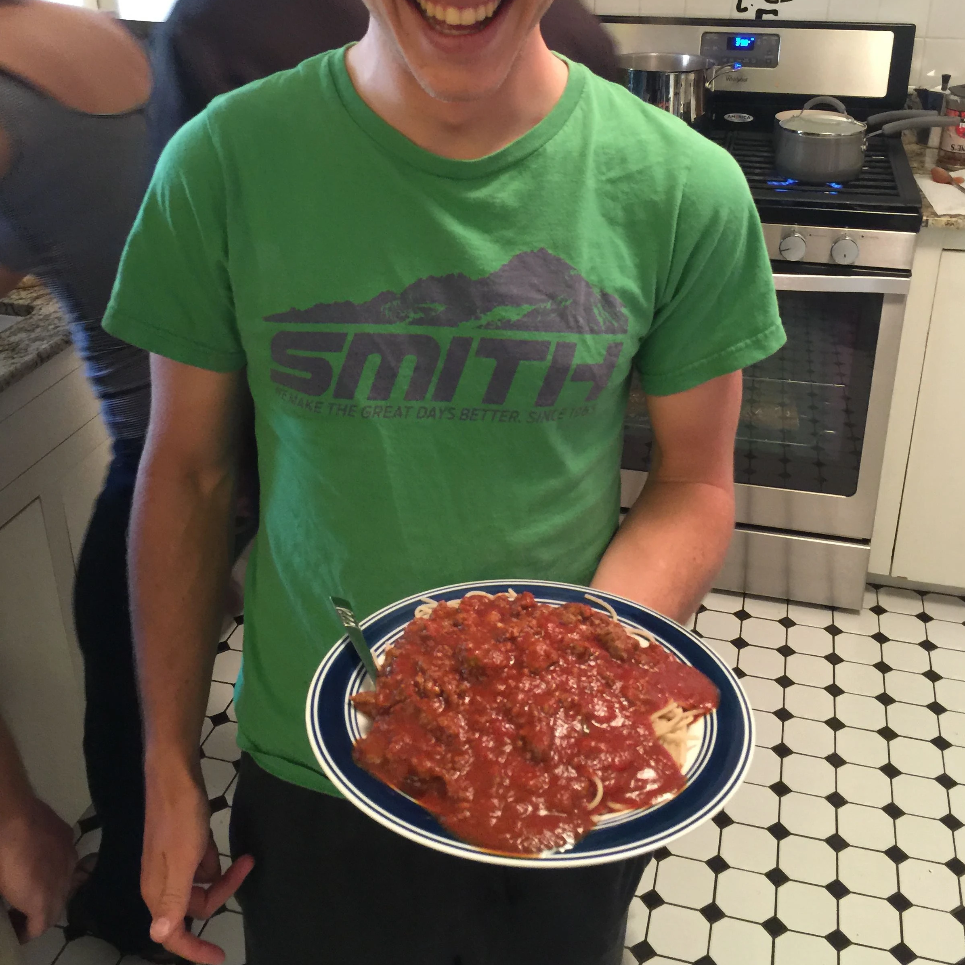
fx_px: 1104
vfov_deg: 46.6
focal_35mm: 35
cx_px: 493
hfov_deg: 47.2
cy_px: 340
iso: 64
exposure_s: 1/4
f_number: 2.2
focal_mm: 4.15
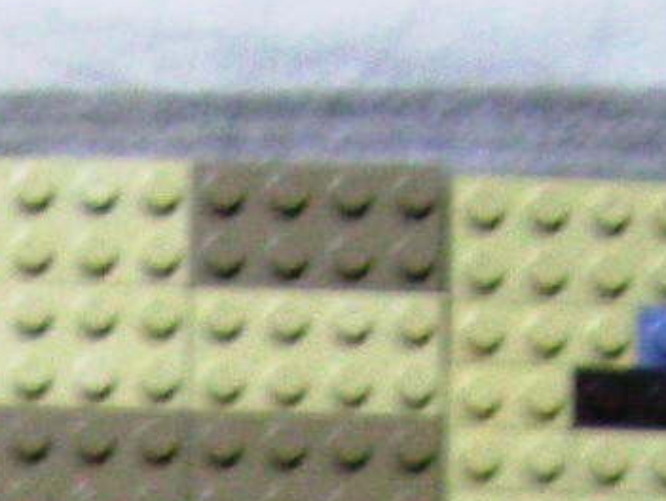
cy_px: 1791
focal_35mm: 236
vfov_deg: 5.7
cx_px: -419
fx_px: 4545
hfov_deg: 8.2
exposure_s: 1/8
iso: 160
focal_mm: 5.7
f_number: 2.9
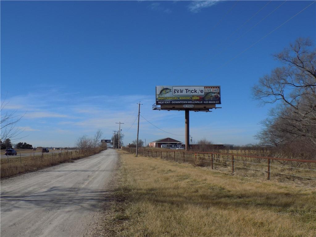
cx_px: 158
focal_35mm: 37
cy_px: 118
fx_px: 338
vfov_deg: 38.7
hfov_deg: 50.1
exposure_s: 1/160
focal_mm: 6.6
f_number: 11.2
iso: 80
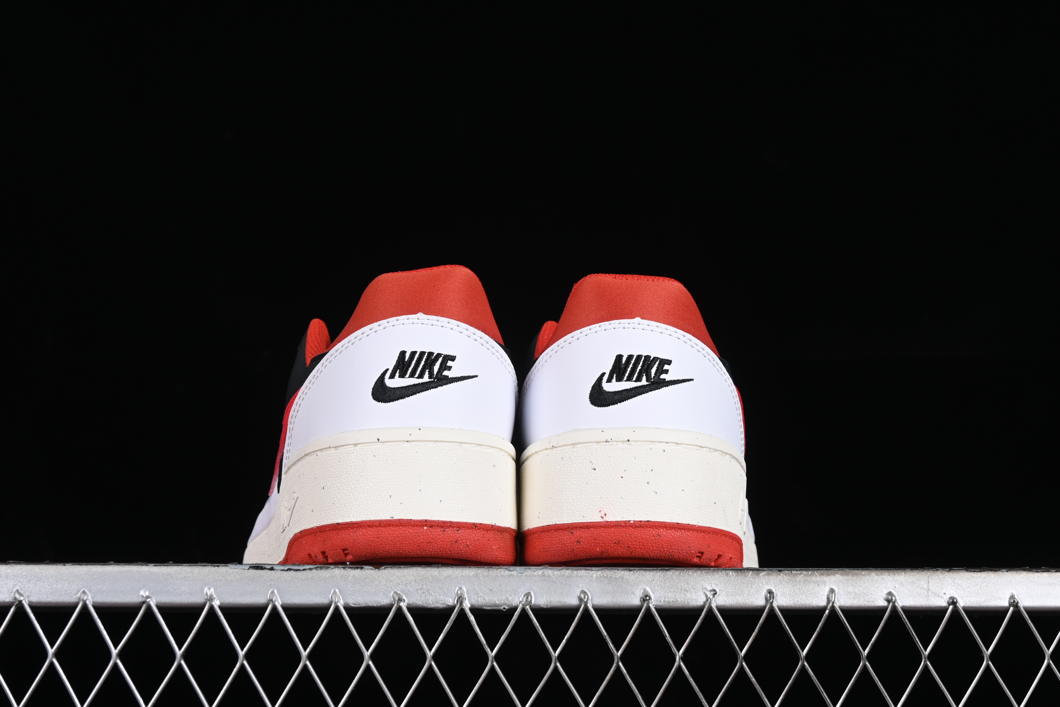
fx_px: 2208
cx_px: 530
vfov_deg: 18.2
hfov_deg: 27.0
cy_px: 354
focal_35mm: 75
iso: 160
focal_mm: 50
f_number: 8
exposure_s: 1/80
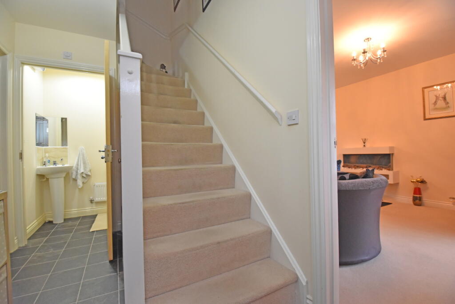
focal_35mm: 15
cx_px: 228
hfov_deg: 100.4
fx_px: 190
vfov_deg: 77.3
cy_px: 152
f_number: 4
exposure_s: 1/125
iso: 1400
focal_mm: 10
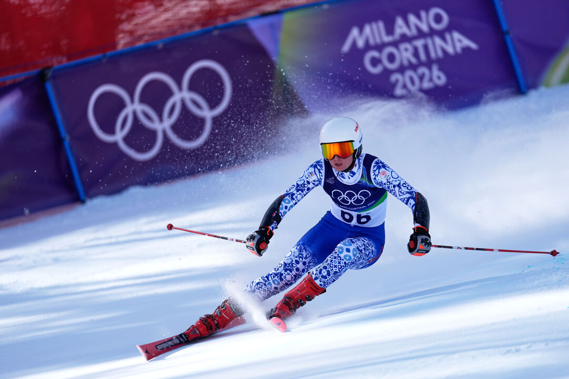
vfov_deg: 2.3
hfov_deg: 3.4
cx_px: 284
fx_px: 9483
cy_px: 190
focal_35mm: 600
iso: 250
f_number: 4
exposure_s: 1/3200
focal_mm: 600
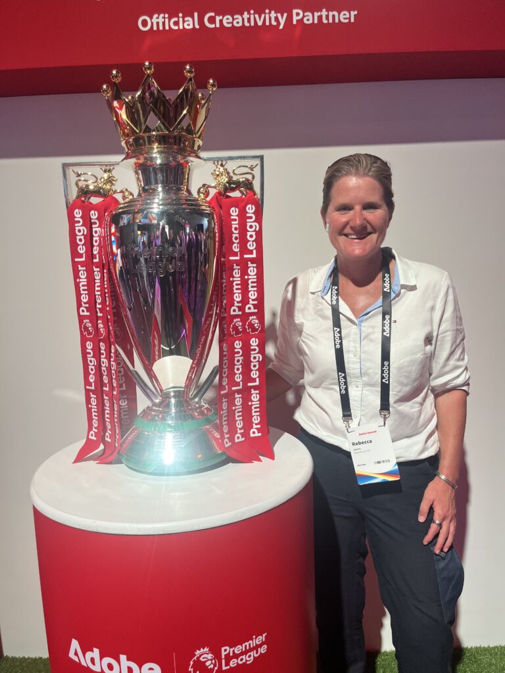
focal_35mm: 26
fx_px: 506
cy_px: 336
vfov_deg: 67.3
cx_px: 252
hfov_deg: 53.1
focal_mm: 5.1
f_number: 1.6
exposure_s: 1/100
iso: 125
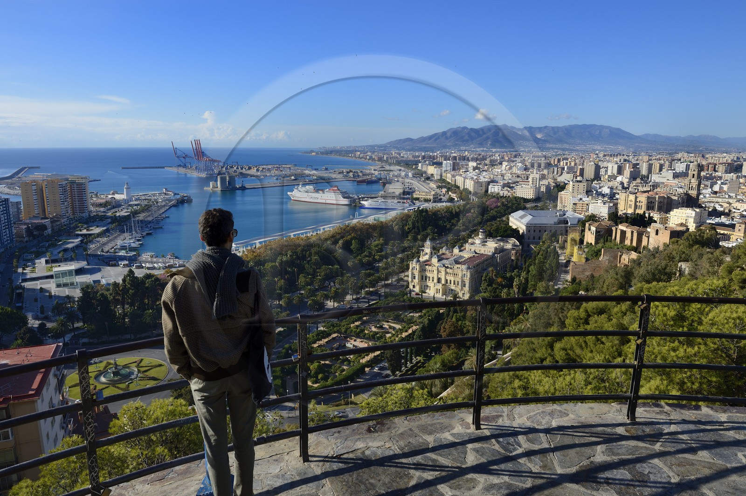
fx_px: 497
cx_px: 373
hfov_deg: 73.8
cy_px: 248
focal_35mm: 24
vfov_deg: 53.1
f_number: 10
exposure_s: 1/250
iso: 200
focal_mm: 24
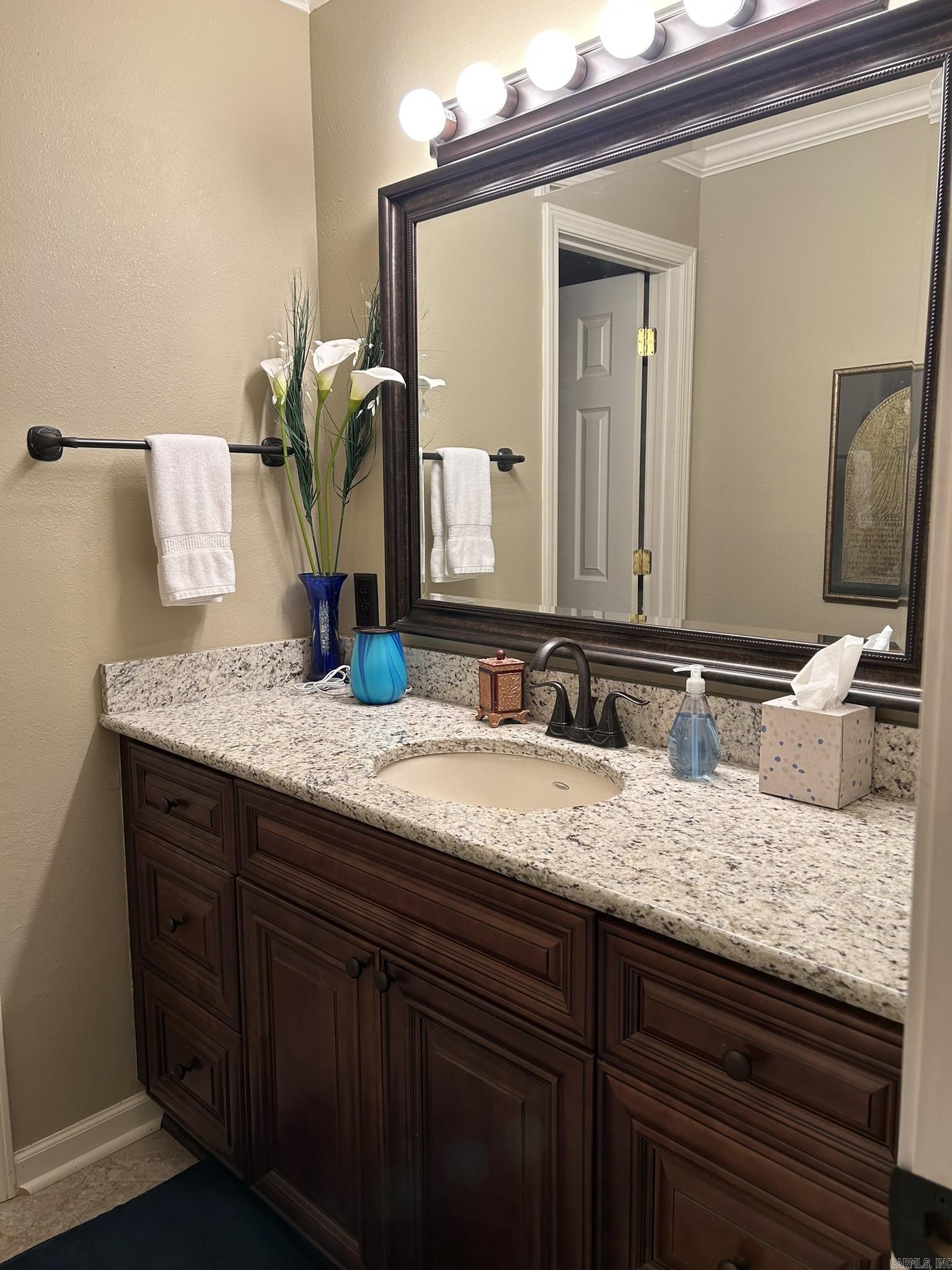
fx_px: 953
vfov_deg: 67.3
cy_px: 635
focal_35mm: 26
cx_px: 476
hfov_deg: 53.1
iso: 64
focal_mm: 5.7
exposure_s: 1/60
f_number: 1.5
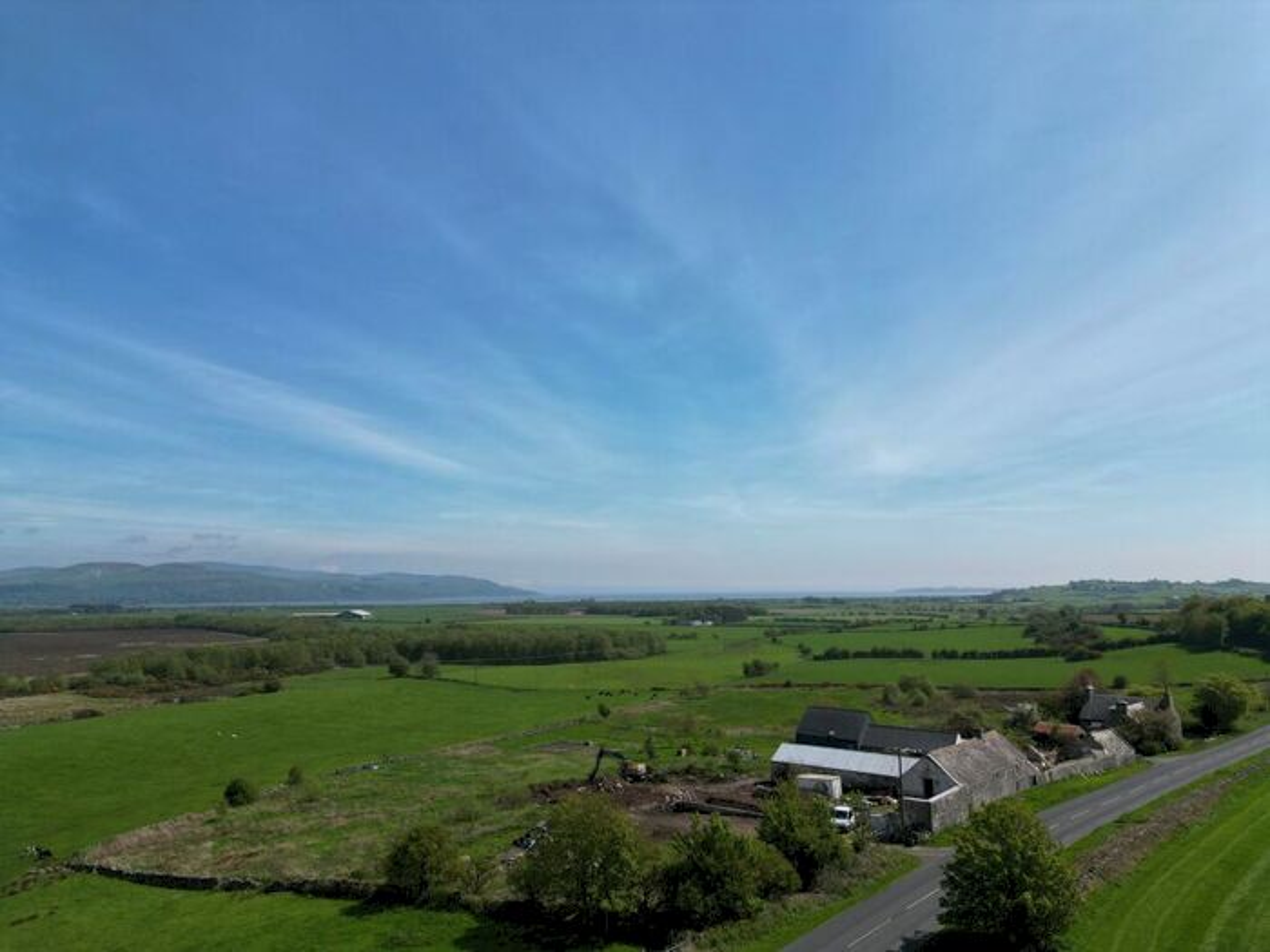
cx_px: 635
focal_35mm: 24
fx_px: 881
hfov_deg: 71.6
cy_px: 476
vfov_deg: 56.8
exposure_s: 1/4000
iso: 110
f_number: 1.7
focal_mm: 6.72
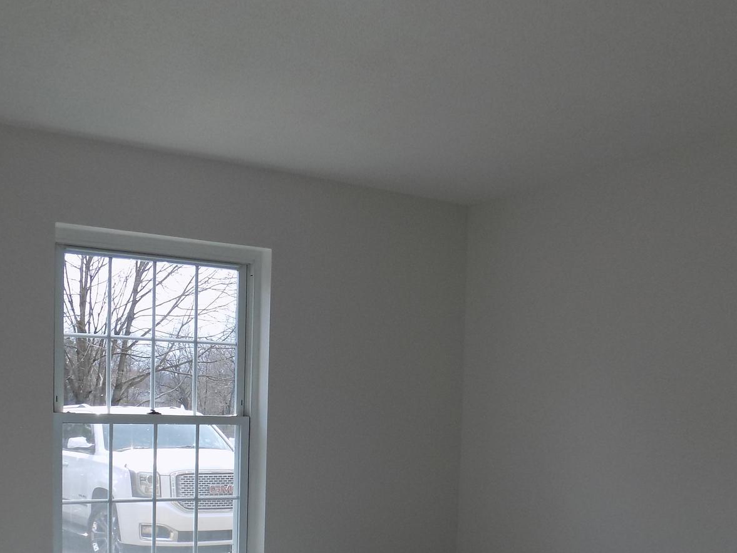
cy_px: 478
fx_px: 852
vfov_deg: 34.3
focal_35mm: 40
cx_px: 300
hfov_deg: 46.6
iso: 80
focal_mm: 4
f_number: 3.1
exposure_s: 1/250
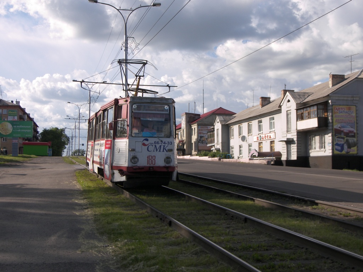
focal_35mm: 44
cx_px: 182
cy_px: 136
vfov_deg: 32.9
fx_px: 461
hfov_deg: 42.9
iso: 50
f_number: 3.6
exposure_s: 1/800
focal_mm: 9.2
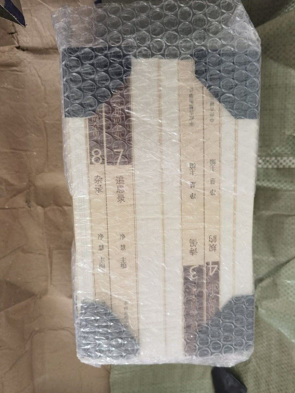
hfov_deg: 51.4
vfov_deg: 65.3
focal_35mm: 27
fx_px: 307
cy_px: 196
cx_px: 148
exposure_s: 1/33.3
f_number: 1.9
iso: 320
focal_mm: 6.71
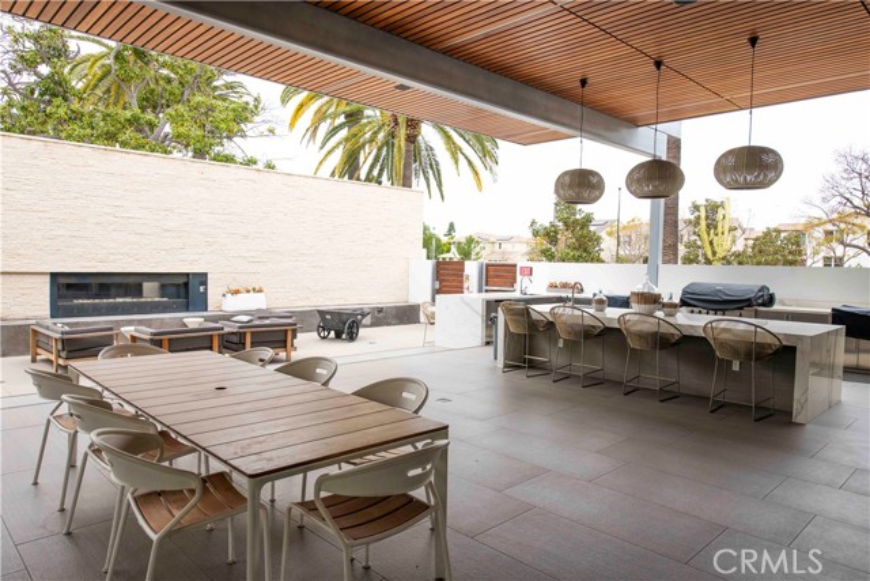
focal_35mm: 24
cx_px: 435
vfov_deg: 53.2
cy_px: 290
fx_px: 580
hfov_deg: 73.7
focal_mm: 24
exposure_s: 1/250
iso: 100
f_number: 8
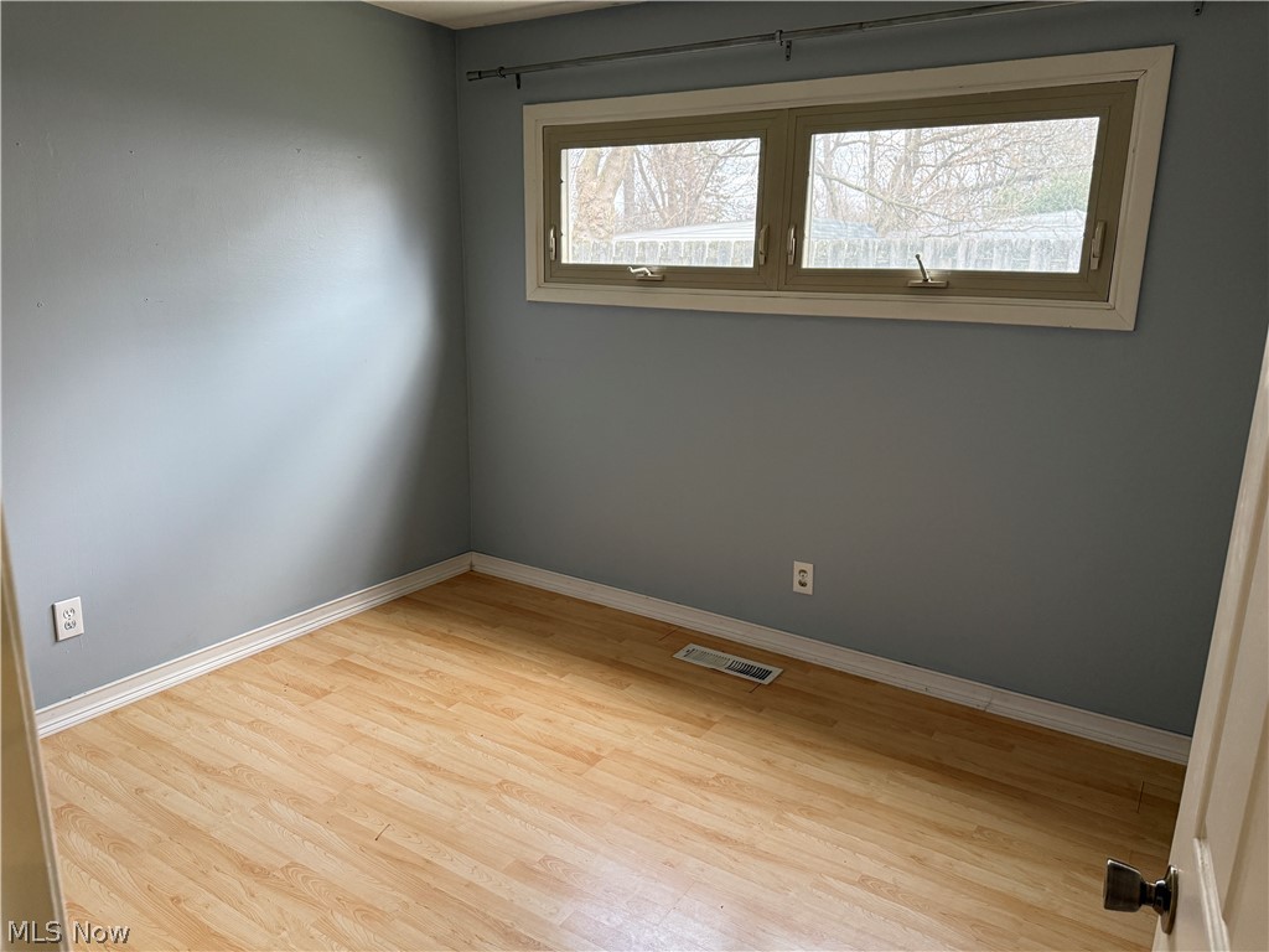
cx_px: 634
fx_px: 880
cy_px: 476
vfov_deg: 56.8
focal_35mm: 24
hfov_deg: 71.6
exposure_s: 1/120
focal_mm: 6.76
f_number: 1.78
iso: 400
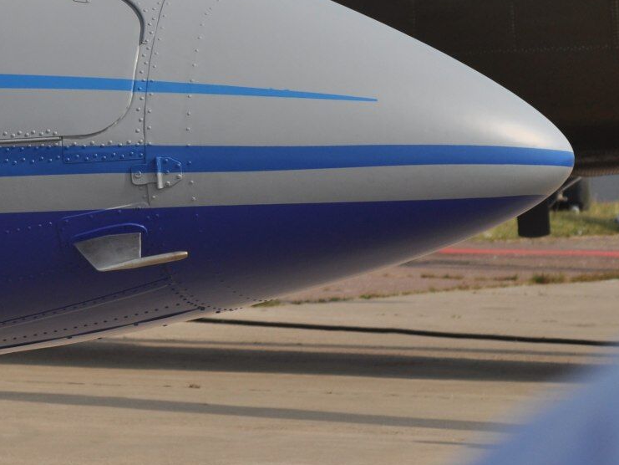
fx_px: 7261
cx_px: -189
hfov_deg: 4.9
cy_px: -80
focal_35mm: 406
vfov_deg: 3.7
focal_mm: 102
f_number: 8
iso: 200
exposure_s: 1/1000
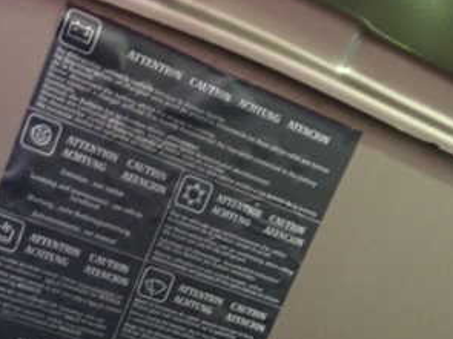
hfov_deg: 31.3
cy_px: 265
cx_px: 137
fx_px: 798
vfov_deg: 23.7
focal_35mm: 61
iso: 800
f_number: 2.3
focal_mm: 5.4
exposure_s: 1/15
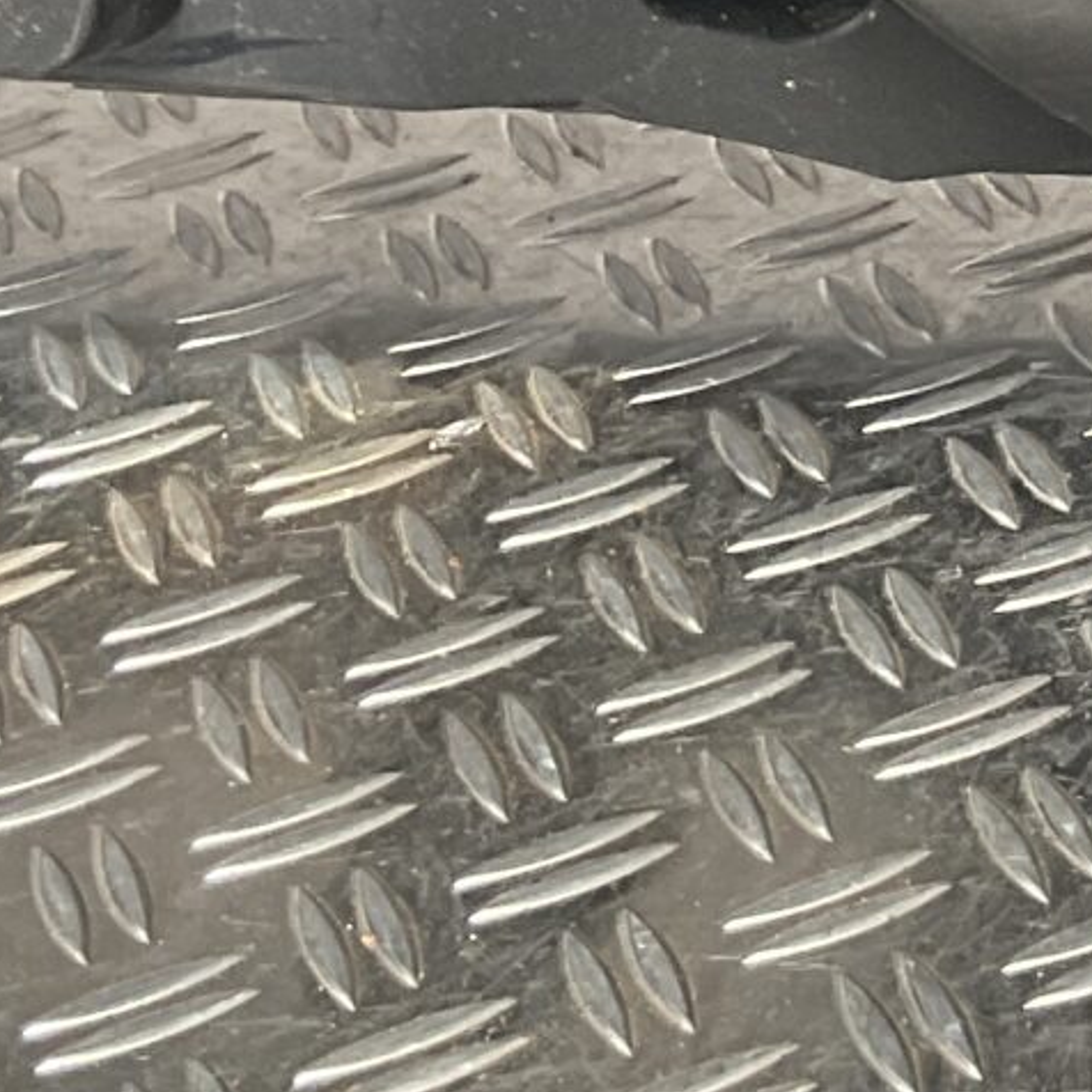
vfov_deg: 12.2
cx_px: 1748
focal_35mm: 138
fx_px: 4925
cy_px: -450
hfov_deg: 12.0
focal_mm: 3
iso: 25
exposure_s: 1/120
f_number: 1.8
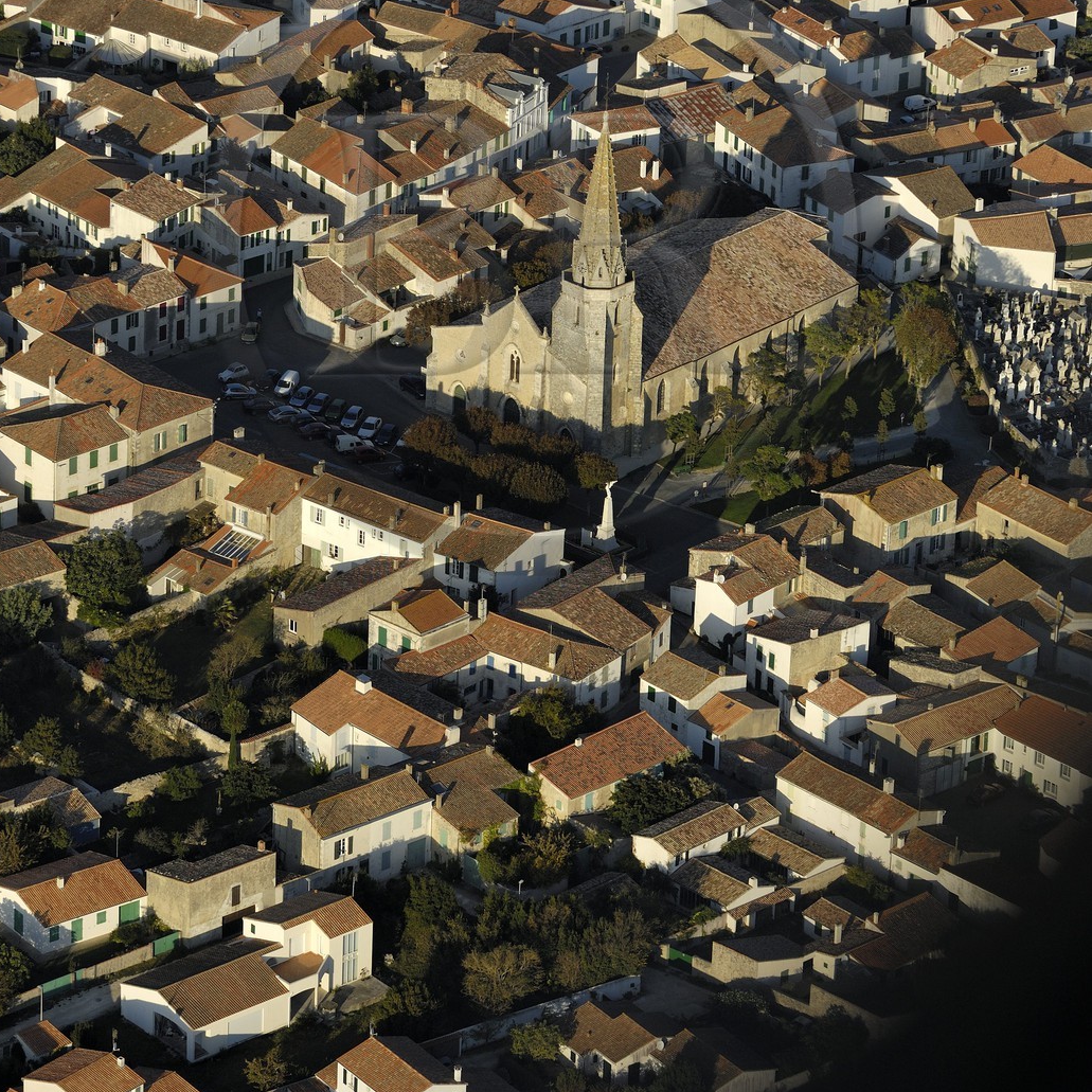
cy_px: 246
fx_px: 6698
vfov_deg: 9.3
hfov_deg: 9.3
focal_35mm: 188
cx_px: 531
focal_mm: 95
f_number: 4
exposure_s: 1/1000
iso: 100
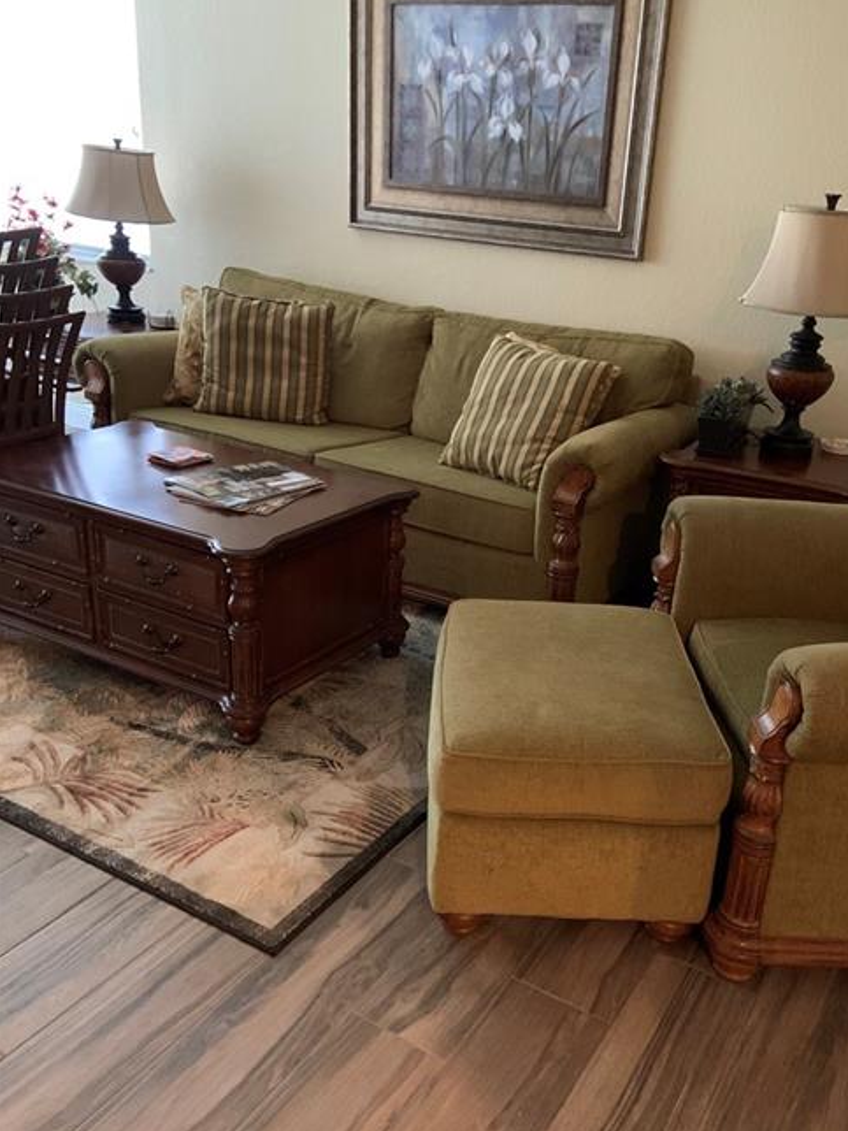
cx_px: 502
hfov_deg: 45.2
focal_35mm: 31
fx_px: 1013
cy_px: 576
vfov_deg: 58.3
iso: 800
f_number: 1.8
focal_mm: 4.25
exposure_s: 1/29
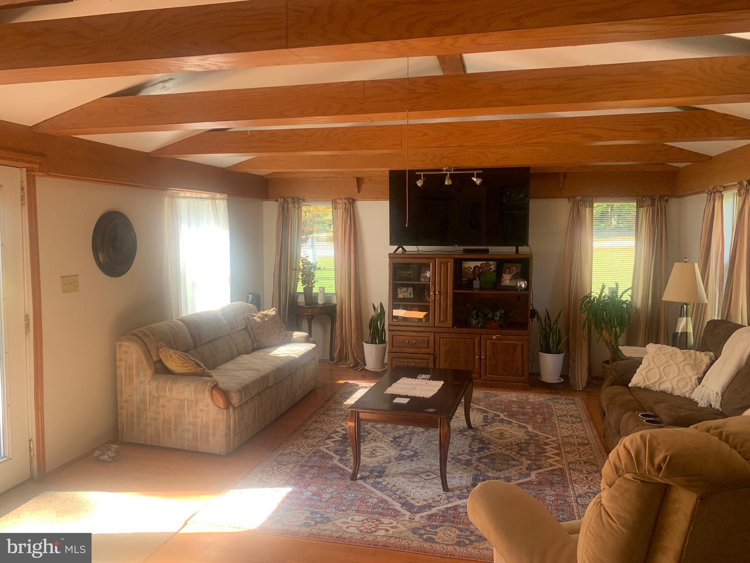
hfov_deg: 67.3
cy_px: 282
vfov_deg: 53.1
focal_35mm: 26
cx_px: 375
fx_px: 563
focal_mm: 4.25
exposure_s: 1/121
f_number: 1.8
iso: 64
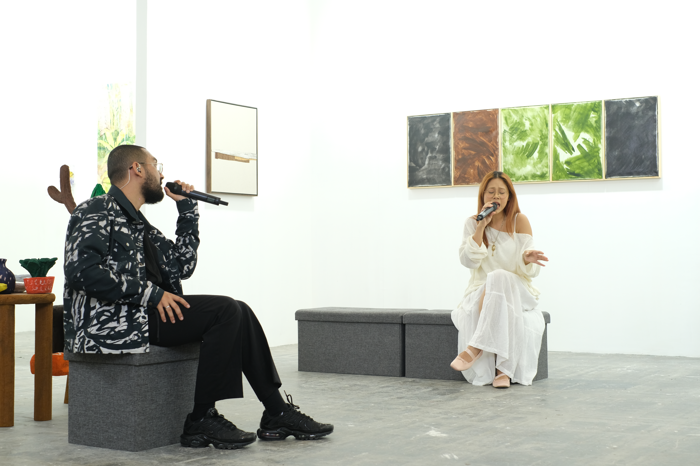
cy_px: 233
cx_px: 350
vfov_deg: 25.5
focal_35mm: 53
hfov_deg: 37.5
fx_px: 1030
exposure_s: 1/80
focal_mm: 35
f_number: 4
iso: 500
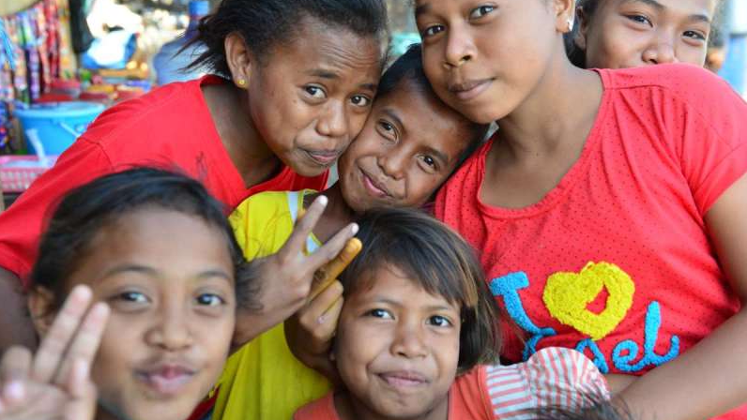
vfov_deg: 29.7
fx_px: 792
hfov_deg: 50.5
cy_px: 184
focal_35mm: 40
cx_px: 373
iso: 250
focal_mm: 38
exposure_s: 1/100
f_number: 5
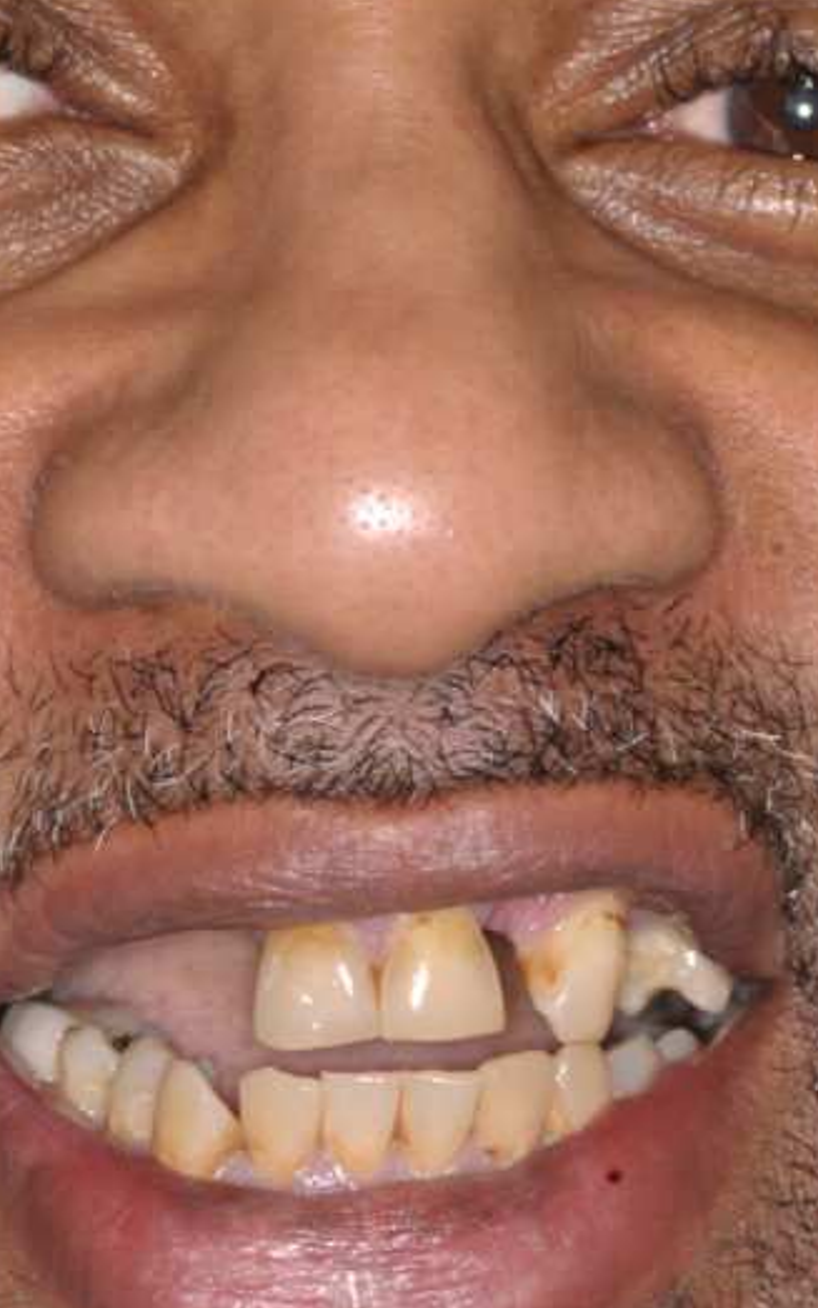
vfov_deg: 7.8
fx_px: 9592
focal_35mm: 269
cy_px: 570
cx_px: 303
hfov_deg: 4.9
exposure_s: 1/60
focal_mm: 90
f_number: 8
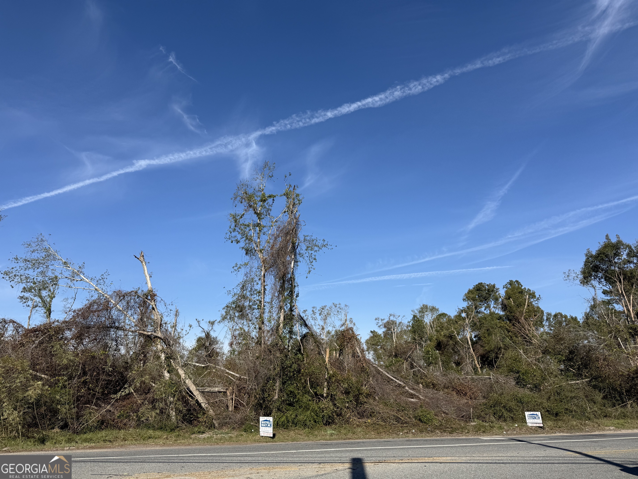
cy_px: 240
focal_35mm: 24
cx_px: 319
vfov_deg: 56.8
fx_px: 442
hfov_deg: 71.6
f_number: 1.78
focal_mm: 6.76
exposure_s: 1/5319
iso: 80
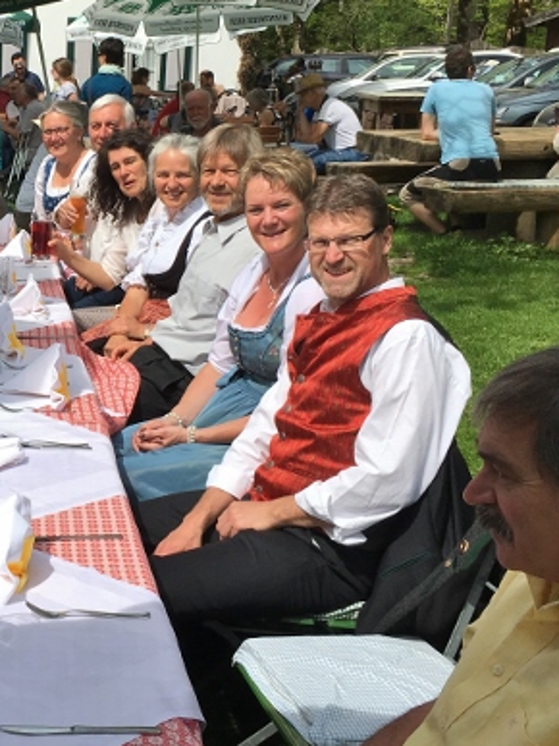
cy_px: 281
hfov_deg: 23.4
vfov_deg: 32.1
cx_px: -4
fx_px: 1293
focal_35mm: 60
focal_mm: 4.15
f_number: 2.2
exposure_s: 1/2653
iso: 25
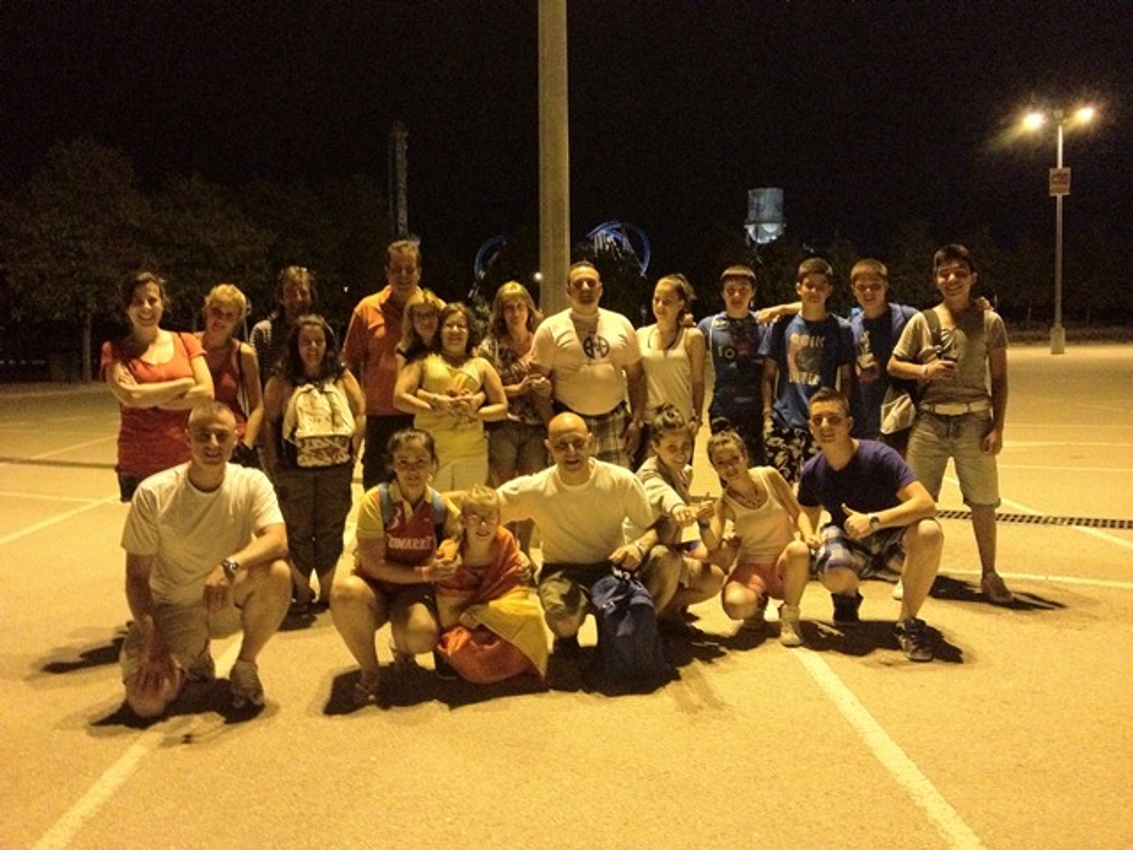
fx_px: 1146
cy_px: 425
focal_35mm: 35
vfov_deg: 40.7
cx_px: 566
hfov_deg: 52.6
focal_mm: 4.28
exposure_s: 1/17
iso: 800
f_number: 2.4
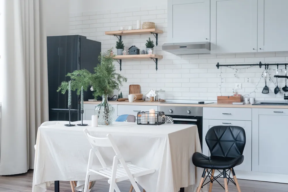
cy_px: 96
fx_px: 400
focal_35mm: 50
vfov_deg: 27.0
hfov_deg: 39.6
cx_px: 144
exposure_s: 1/100
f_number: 2.5
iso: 500
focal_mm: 50
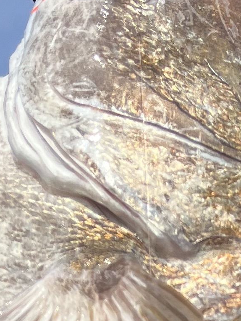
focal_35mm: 137
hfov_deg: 10.5
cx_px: 348
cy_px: 694
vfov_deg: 12.3
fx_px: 1271
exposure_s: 1/2410
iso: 50
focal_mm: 5.1
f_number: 1.6
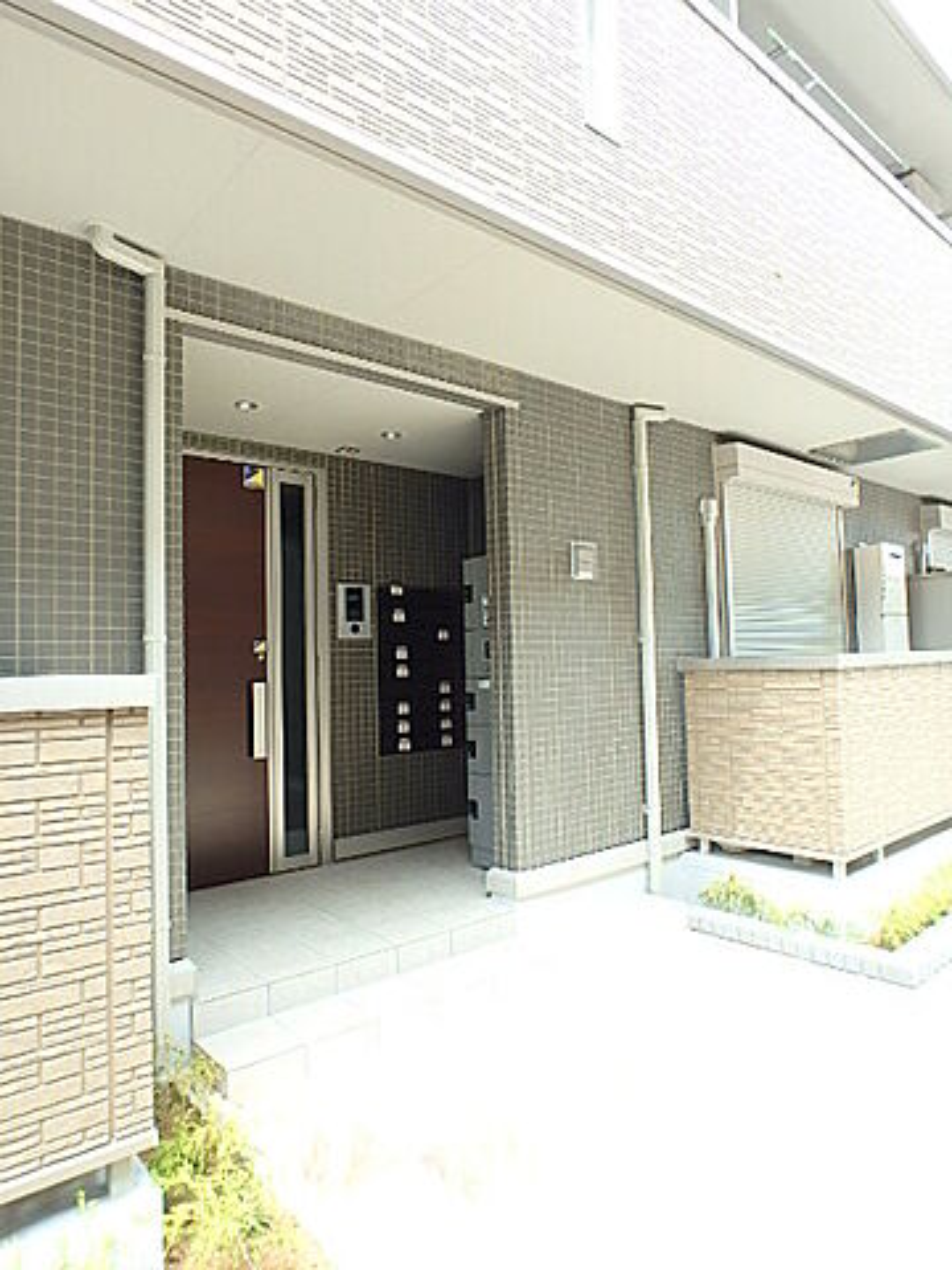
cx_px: 476
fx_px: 770
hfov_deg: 63.4
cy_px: 635
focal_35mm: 21
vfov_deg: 79.0
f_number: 3.5
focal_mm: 3.7
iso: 125
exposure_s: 1/100
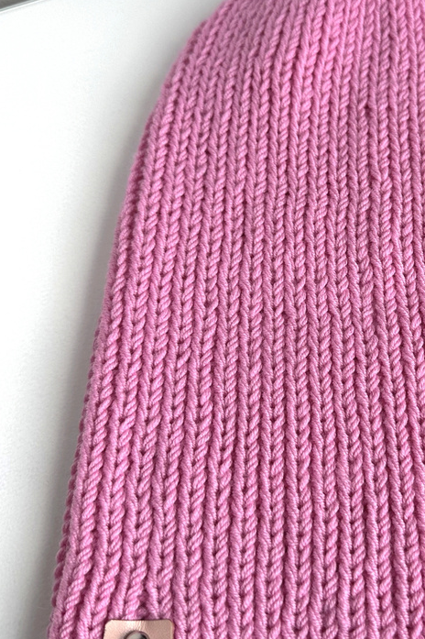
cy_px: 299
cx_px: 365
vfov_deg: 45.4
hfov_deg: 30.1
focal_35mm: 43
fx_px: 762
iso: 80
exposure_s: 1/121
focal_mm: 6.86
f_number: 1.78
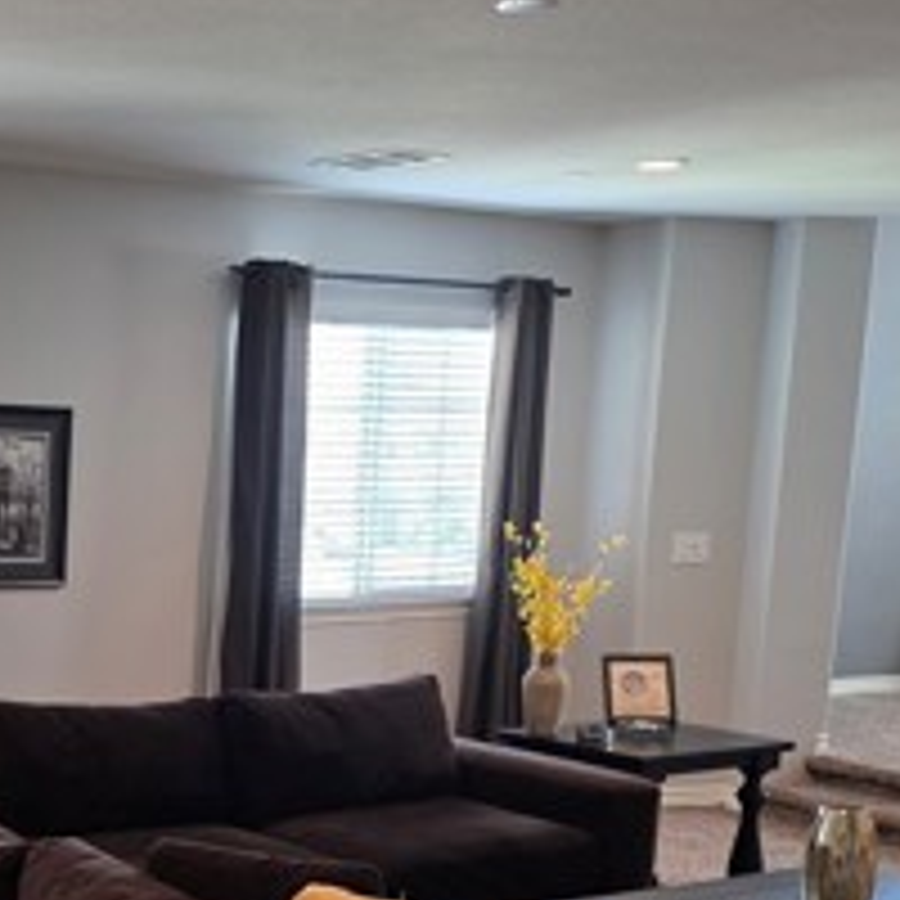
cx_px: 54
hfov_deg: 25.5
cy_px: 756
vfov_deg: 25.9
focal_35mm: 65
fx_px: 1912
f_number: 1.7
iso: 400
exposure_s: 1/120
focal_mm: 6.3
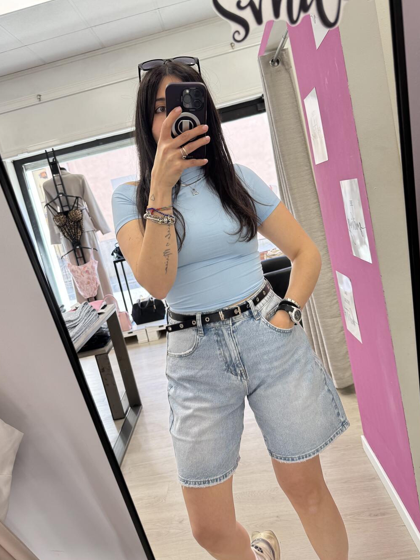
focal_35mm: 27
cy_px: 274
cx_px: 190
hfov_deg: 51.3
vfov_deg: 65.3
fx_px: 437
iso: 80
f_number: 1.78
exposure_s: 1/100
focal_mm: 6.76
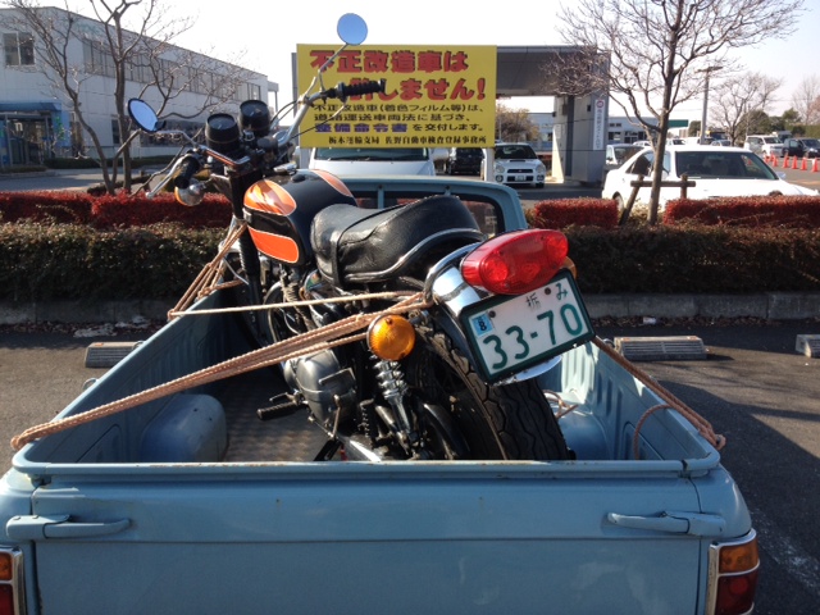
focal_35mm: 35
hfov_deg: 52.6
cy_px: 308
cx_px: 410
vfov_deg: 40.7
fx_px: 829
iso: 64
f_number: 2.4
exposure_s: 1/717
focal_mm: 4.28
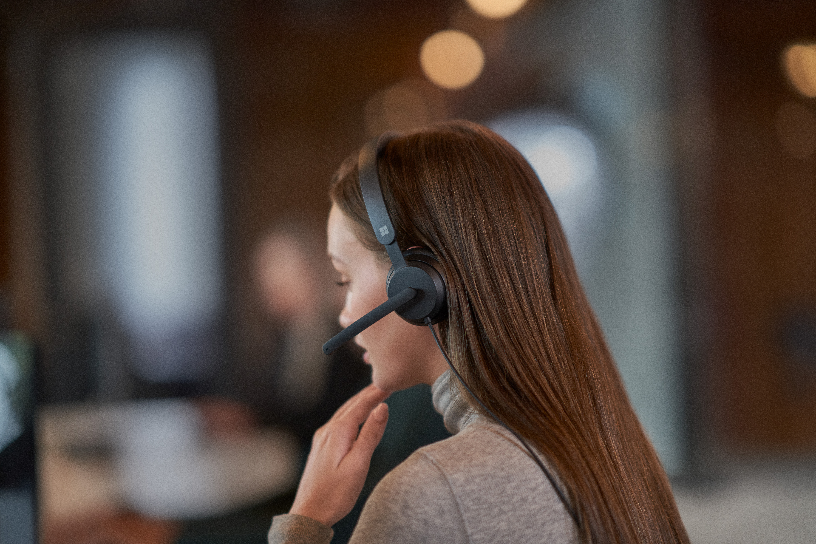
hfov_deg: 23.9
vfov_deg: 16.1
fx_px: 1927
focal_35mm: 85
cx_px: 408
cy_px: 272
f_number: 1.4
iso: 800
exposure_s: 1/500
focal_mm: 85
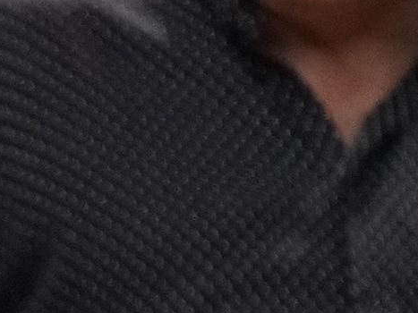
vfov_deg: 0.3
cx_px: -772
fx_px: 59649
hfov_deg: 0.4
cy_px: 1013
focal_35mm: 4941
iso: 6400
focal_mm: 600
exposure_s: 1/1000
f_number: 6.3
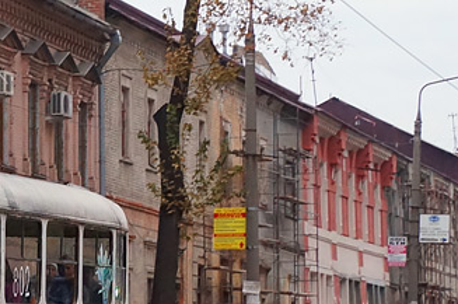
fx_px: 2096
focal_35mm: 165
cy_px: 110
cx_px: -251
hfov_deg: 11.9
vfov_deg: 8.3
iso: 800
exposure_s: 1/250
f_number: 7.1
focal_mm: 30
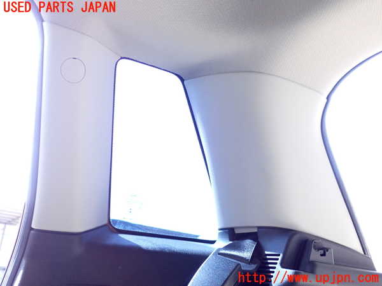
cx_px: 191
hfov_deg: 49.0
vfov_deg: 37.7
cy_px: 143
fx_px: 419
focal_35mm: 38
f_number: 2.7
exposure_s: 1/125
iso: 400
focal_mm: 6.83
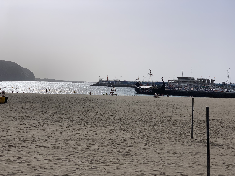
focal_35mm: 52
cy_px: 88
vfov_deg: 28.0
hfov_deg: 36.8
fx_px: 353
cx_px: 118
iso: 16
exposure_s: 1/3690
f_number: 2.4
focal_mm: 6
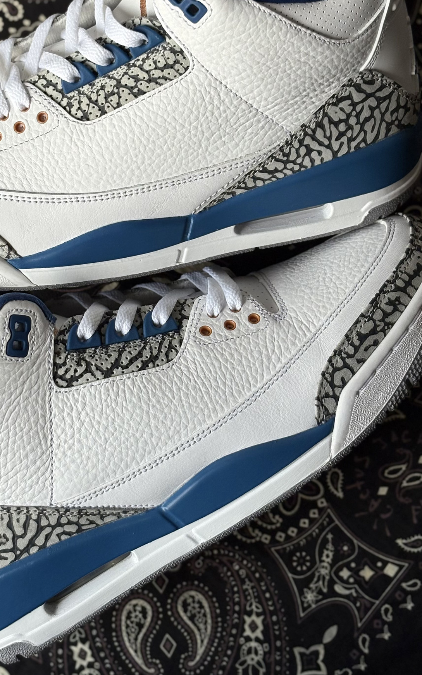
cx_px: 132
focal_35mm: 81
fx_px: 1490
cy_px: 256
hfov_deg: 16.1
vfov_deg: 25.5
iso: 32
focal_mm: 5.96
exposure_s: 1/299
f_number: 1.6
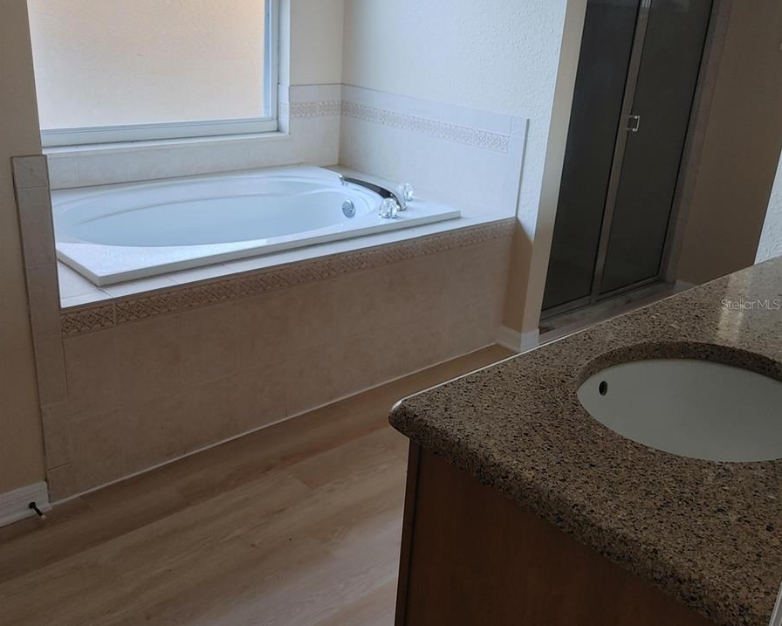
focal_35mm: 34
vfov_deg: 43.4
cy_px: 304
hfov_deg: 52.8
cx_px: 390
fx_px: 787
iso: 100
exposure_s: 1/40
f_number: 1.8
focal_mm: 5.58
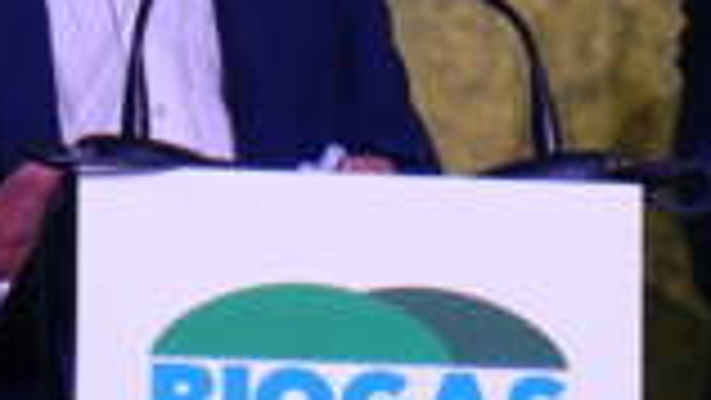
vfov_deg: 1.5
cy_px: -256
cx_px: 459
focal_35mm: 796
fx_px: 15012
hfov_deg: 2.7
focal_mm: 73.3
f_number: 2.8
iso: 800
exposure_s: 1/200
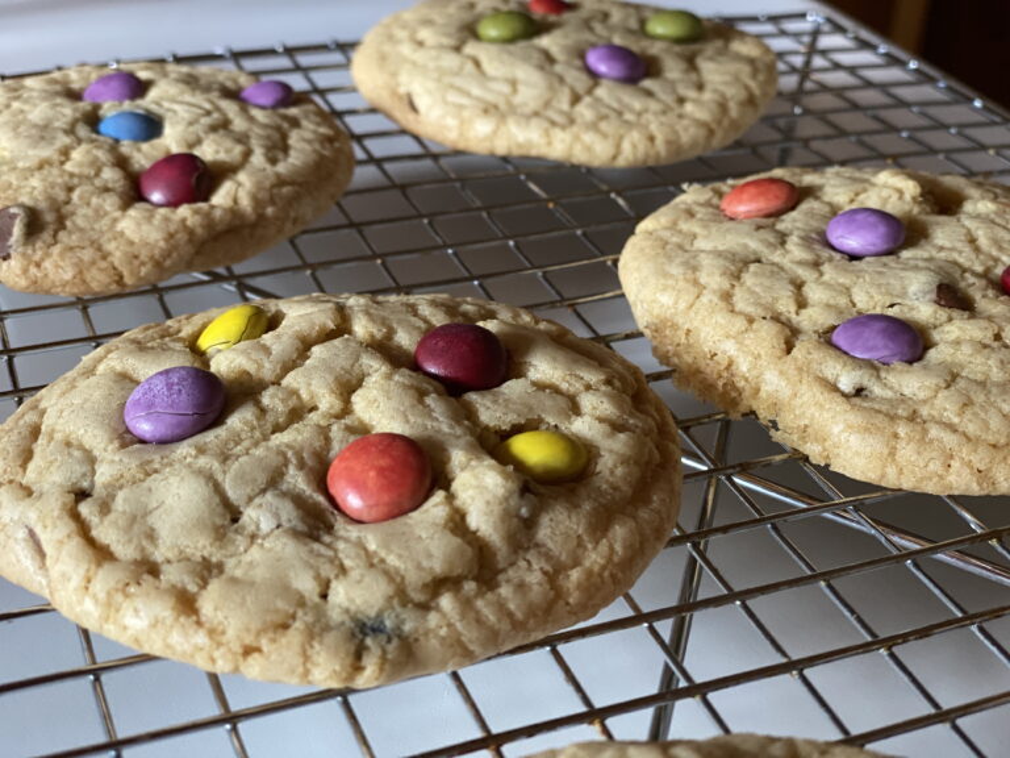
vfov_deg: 28.0
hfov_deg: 36.8
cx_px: 505
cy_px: 379
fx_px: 1517
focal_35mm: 52
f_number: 2
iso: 250
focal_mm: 6
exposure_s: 1/40
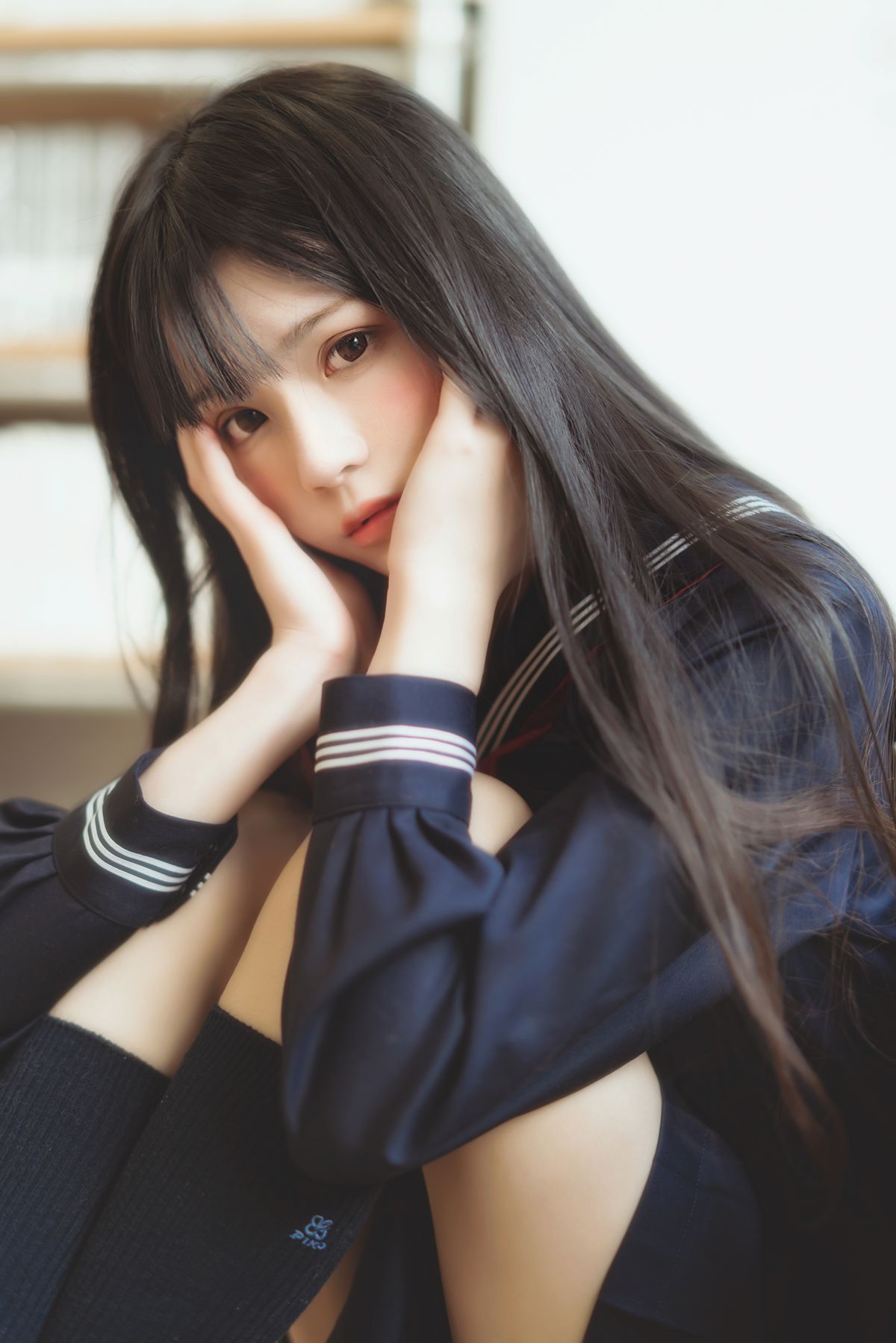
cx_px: 448
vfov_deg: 39.6
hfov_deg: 27.0
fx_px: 1866
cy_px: 672
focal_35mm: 50
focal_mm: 50
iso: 160
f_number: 1.4
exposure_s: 1/100
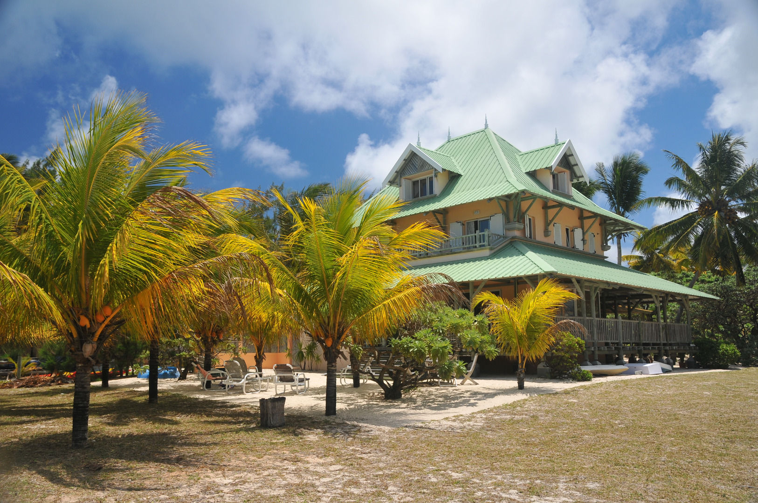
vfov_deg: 45.6
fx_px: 599
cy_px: 252
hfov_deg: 64.6
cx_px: 379
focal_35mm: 28
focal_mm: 19
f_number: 7.1
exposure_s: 1/250
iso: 200
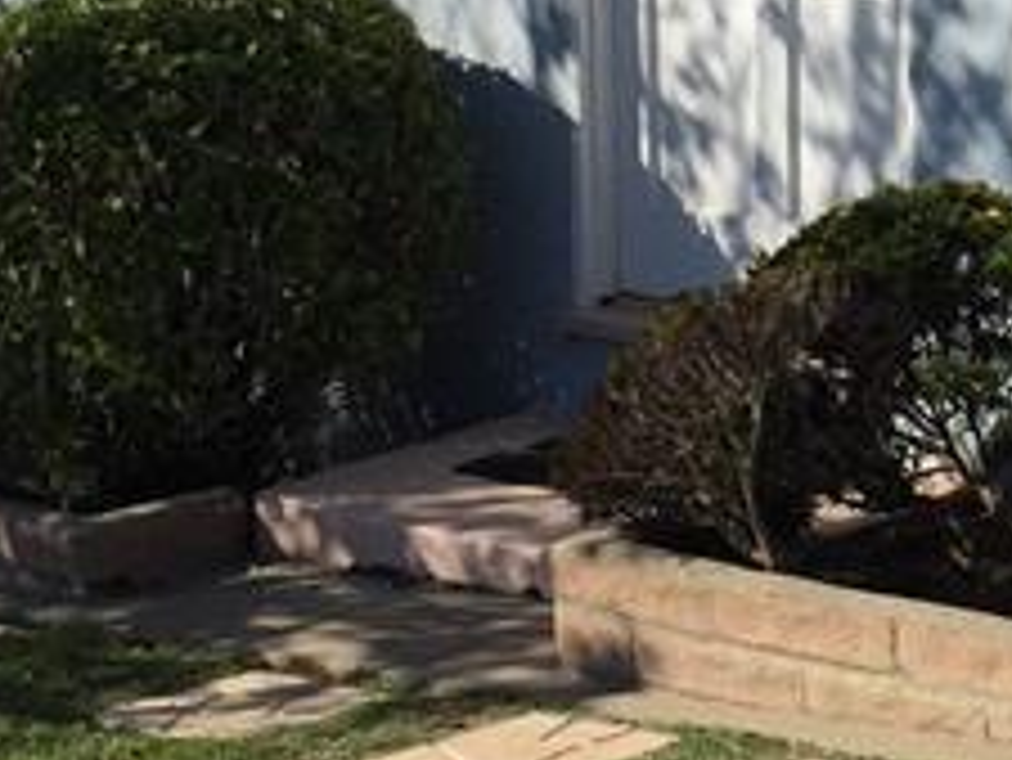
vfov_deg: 11.1
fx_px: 3861
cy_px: -90
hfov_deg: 14.5
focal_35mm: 132
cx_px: 1183
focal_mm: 4.15
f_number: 2.2
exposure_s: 1/3597
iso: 32
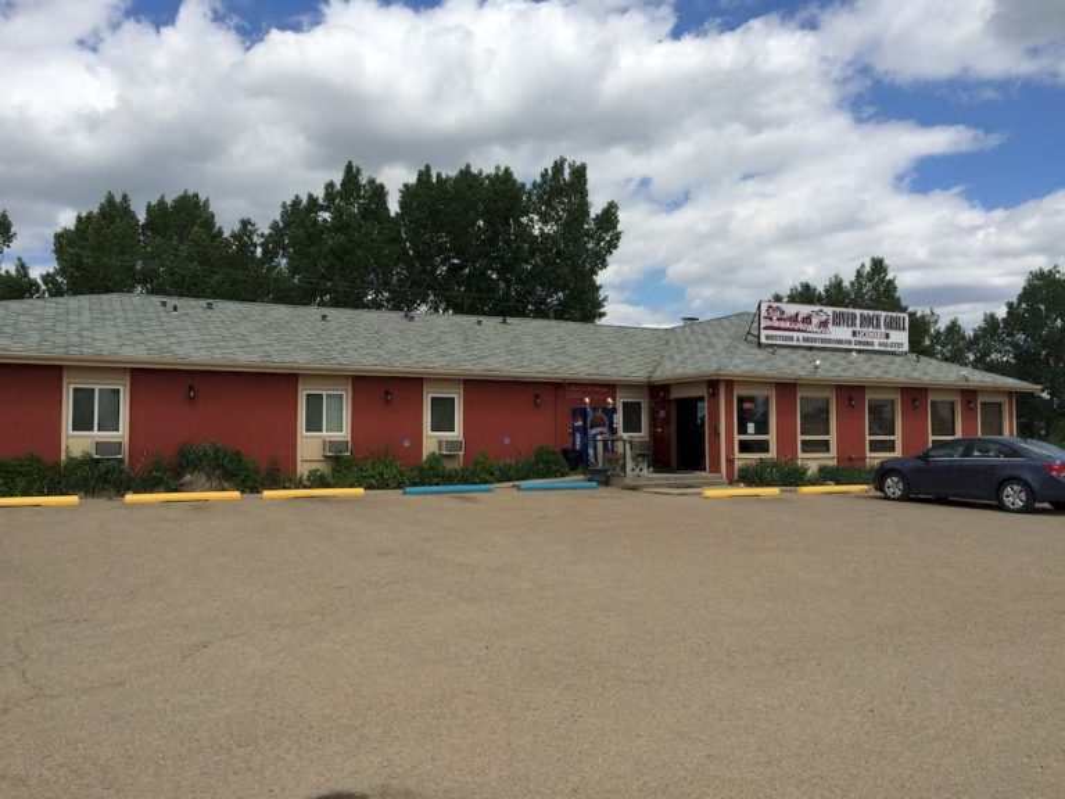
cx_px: 532
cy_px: 400
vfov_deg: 48.2
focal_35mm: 29
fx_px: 892
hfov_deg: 61.7
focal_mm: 4.15
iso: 32
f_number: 2.2
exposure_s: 1/3731
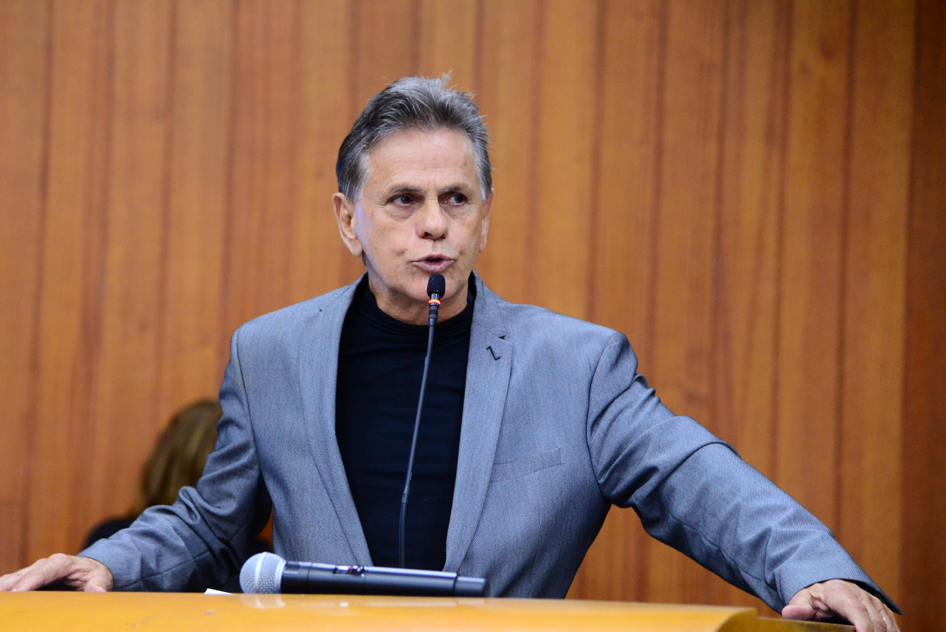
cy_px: 352
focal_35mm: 142
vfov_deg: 9.7
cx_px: 411
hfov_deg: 14.4
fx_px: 3733
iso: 2500
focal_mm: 120
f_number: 4
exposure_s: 1/80
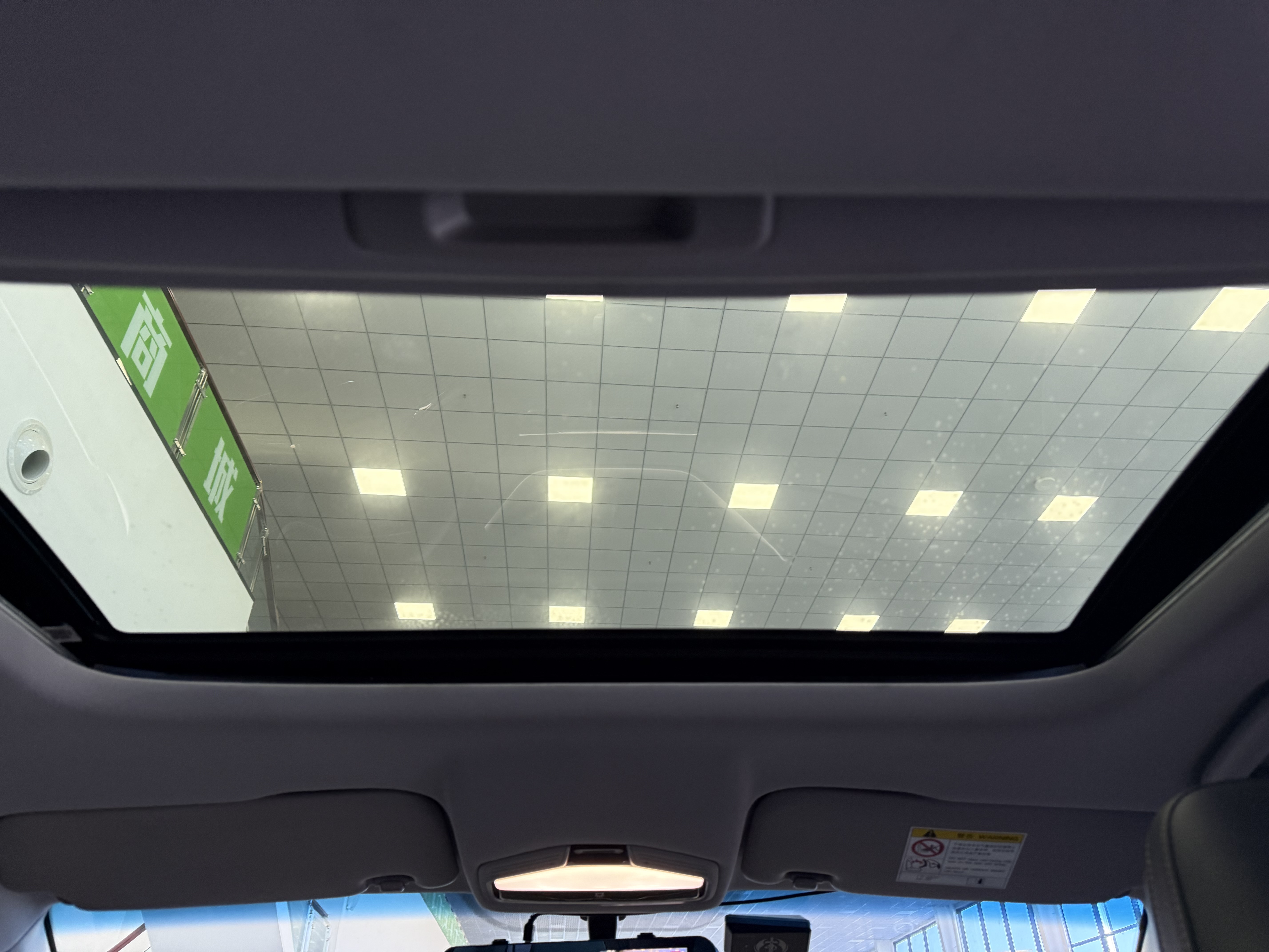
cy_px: 476
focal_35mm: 24
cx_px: 634
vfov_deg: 56.8
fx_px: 880
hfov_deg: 71.6
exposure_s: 1/60
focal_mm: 6.76
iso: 320
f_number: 1.78
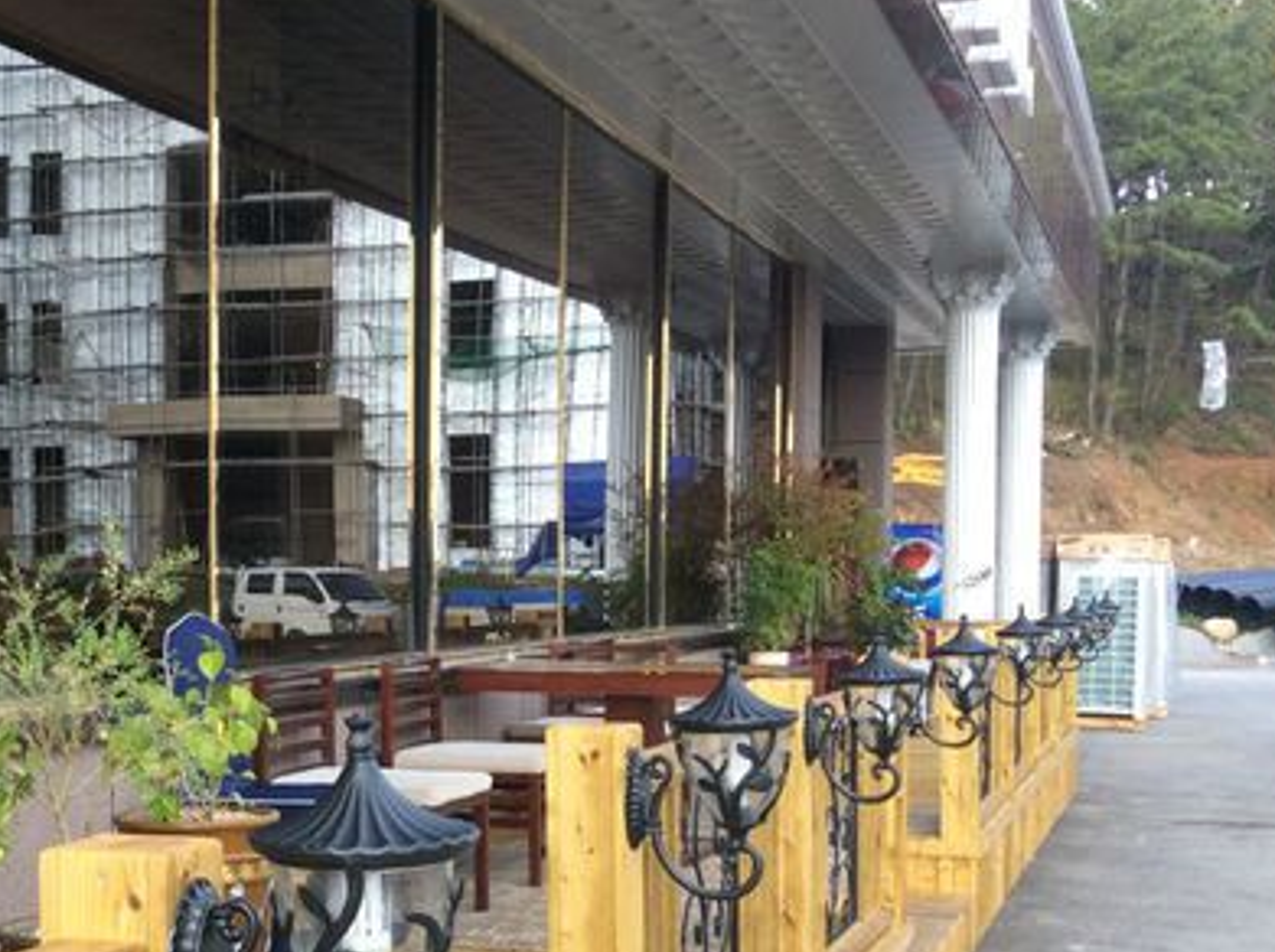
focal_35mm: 59
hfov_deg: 32.0
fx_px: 2170
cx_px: 272
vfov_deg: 24.6
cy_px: 629
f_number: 2.4
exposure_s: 1/194
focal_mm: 3.3
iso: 32
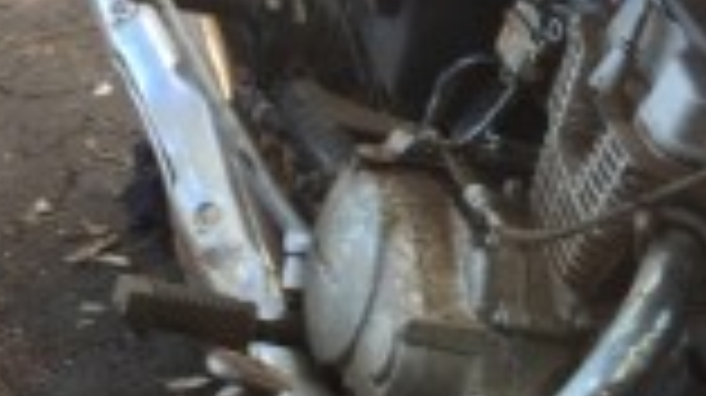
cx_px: 940
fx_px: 2413
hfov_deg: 15.7
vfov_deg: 9.2
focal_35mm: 129
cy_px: 500
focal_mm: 4.15
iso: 32
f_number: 2.2
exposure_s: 1/120
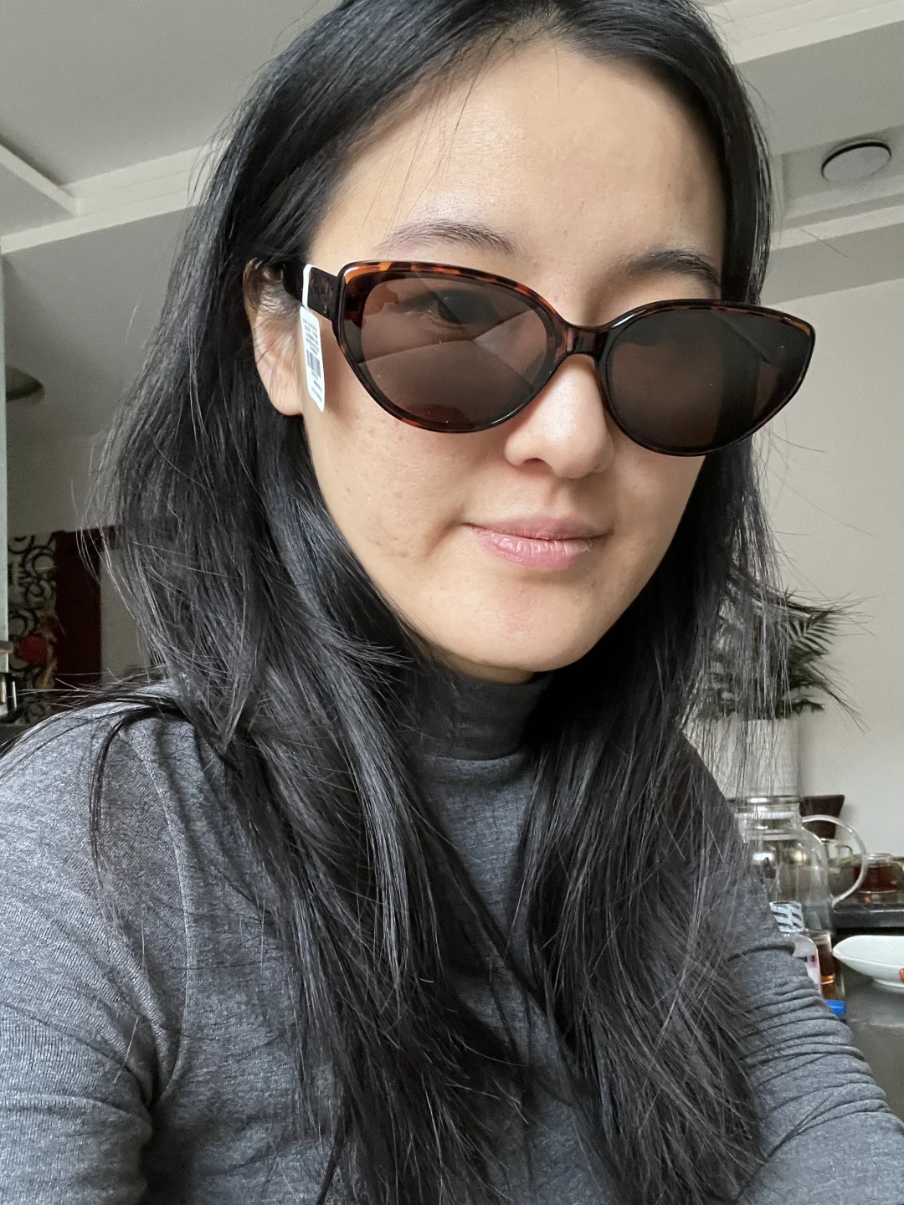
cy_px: 602
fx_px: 1045
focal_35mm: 30
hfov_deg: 46.8
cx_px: 452
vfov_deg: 60.0
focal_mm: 2.71
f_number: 2.2
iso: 400
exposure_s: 1/49
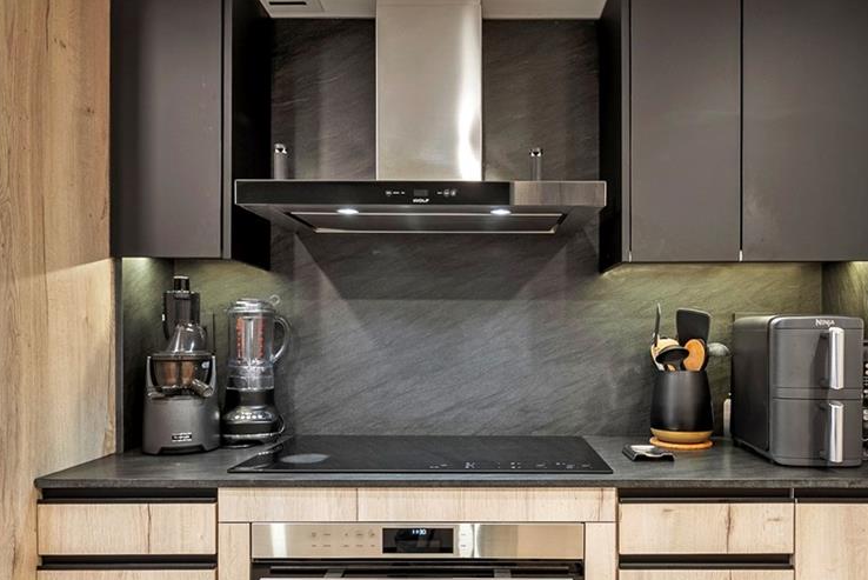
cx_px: 500
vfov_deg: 49.3
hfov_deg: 69.0
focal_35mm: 26
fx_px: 627
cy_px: 345
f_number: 8
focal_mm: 12
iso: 400
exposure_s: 1/2.5
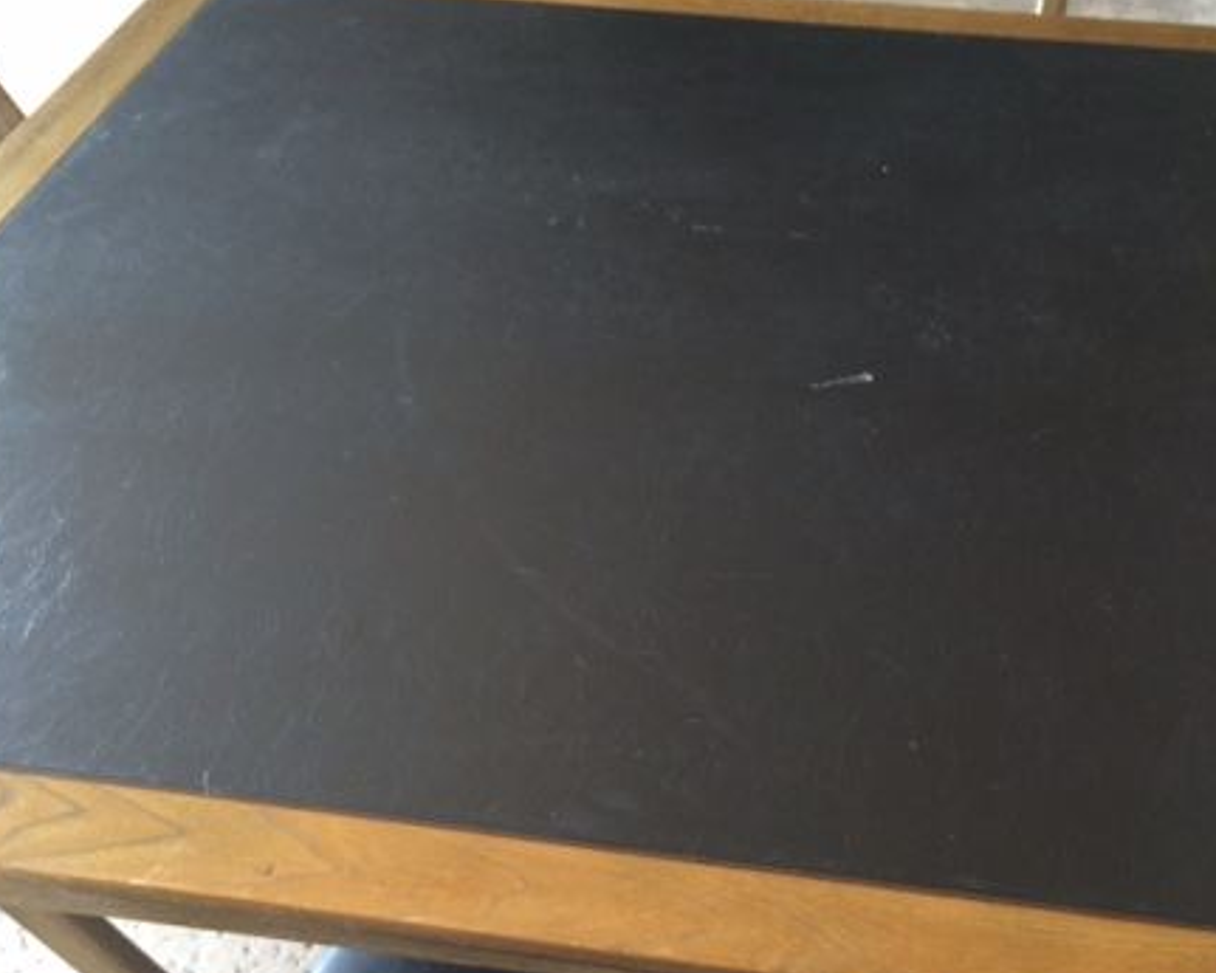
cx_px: 683
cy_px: 609
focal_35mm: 42
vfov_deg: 35.5
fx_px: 1512
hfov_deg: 43.7
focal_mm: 4.15
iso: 40
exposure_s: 1/30
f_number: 2.2
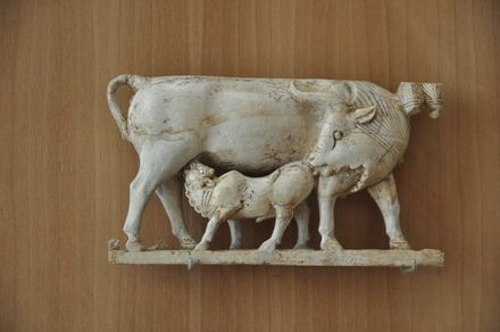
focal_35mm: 158
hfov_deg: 13.1
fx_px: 2184
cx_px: 250
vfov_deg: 8.7
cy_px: 166
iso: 800
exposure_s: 1/80
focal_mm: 105
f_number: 5.3
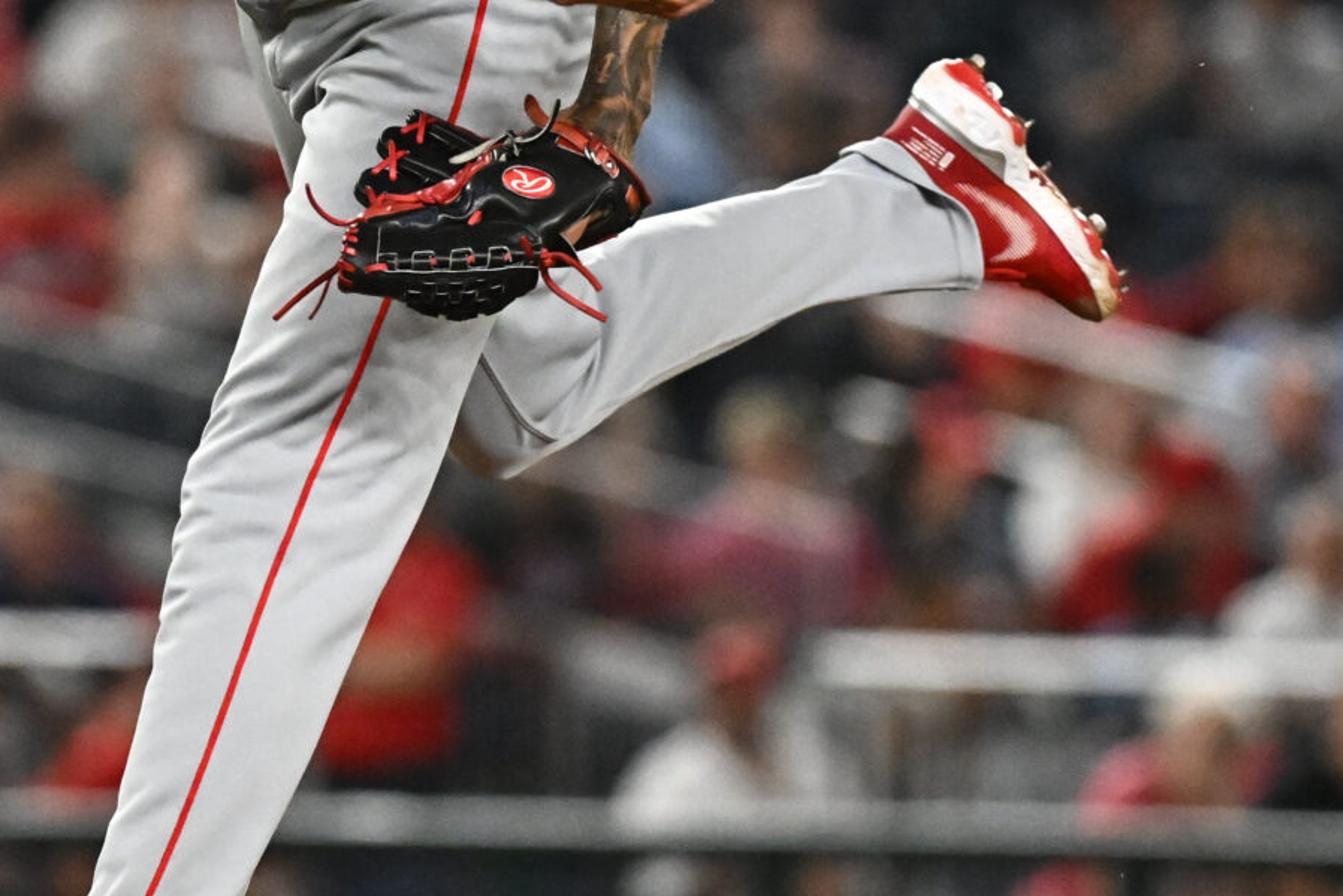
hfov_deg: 2.1
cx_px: 269
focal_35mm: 998
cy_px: 77
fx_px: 37234
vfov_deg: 1.4
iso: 8000
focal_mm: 350
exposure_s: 1/2500
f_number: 4
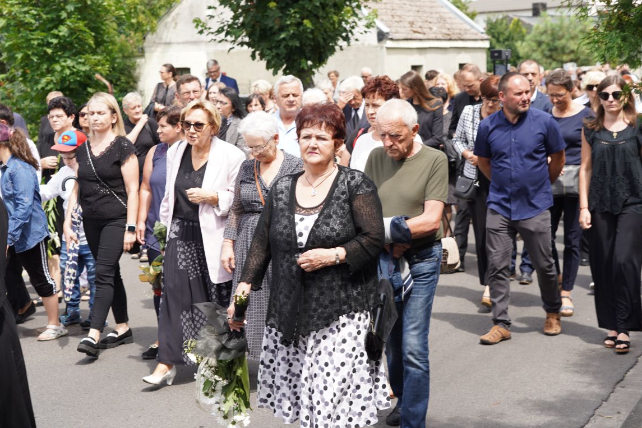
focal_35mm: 67
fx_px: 1195
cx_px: 322
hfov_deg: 30.1
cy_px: 185
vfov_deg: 20.3
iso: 100
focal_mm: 59
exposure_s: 1/200
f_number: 5.6
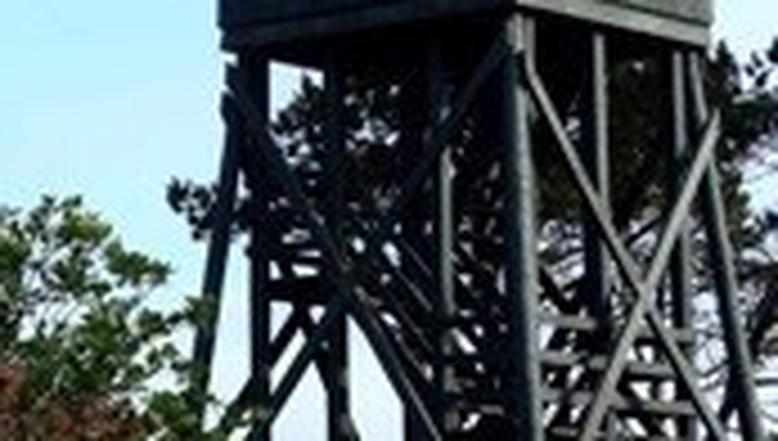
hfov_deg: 15.1
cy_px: 88
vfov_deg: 8.8
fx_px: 2852
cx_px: -85
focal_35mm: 138
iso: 160
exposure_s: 1/640
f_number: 4.5
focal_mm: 18.9
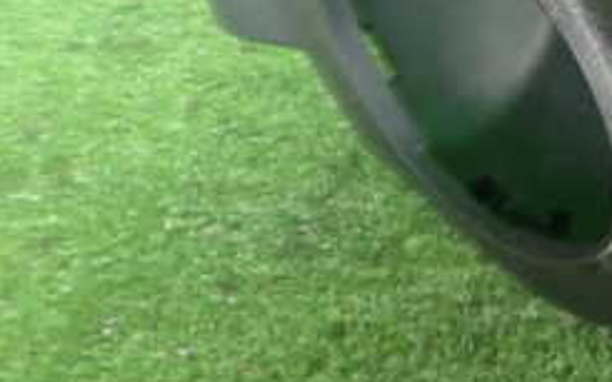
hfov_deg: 27.5
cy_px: 17
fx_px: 1084
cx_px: 747
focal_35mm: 65
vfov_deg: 19.5
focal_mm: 4.5
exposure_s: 1/10
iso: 800
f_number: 5.6
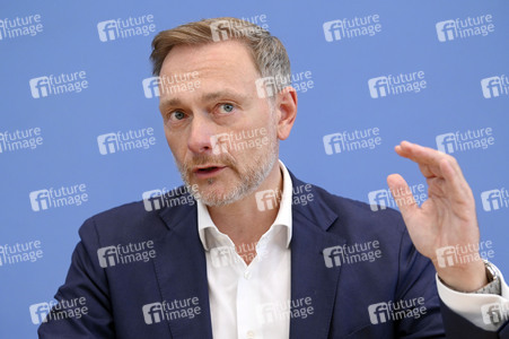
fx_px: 1907
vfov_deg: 10.1
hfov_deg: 15.2
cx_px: 254
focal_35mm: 135
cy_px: 170
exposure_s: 1/800
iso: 2500
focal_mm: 135
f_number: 4.5
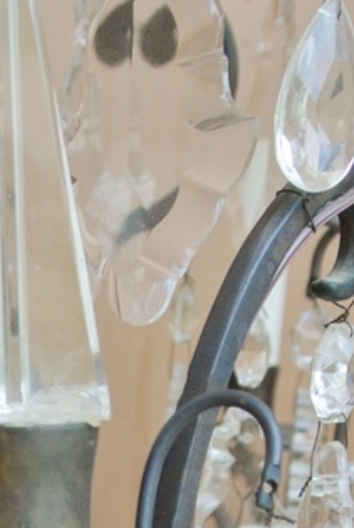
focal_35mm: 108
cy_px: 707
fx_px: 1588
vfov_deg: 17.6
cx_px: -162
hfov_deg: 12.2
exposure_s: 1/200
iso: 200
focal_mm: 12.7
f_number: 3.8
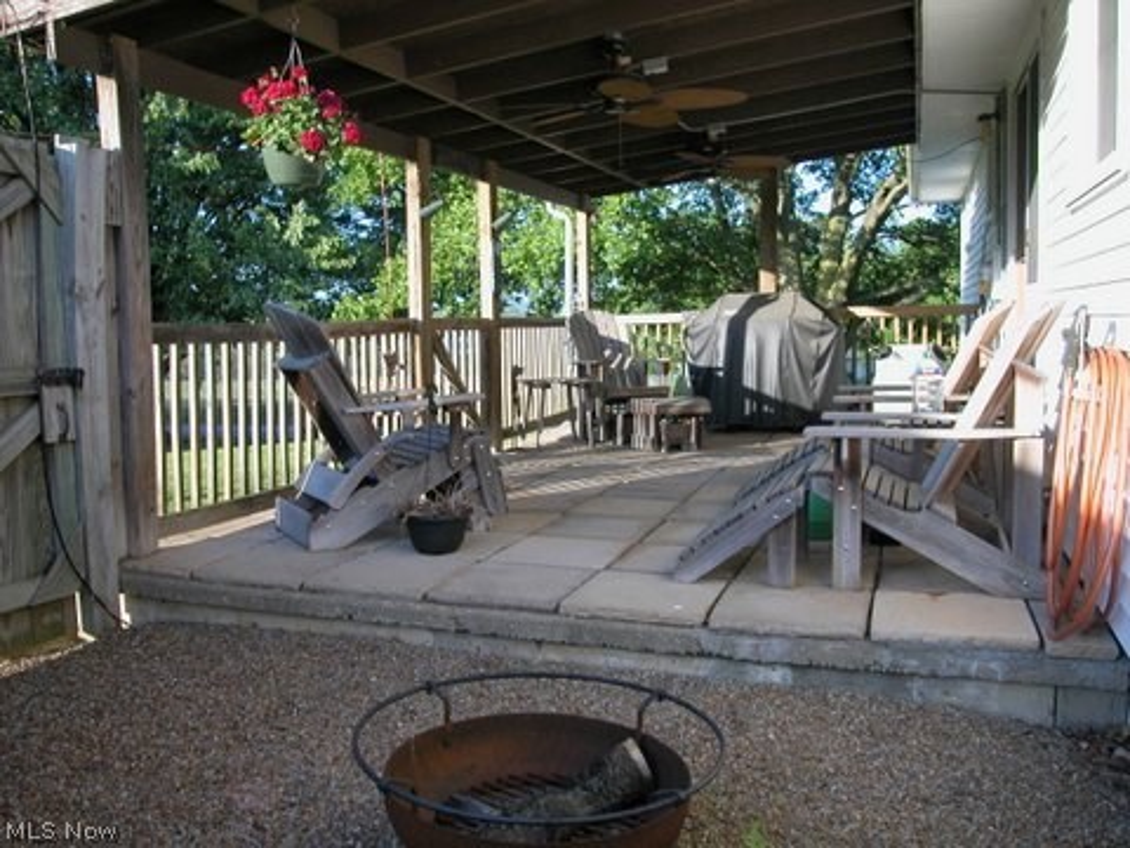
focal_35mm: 30
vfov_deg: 46.8
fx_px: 979
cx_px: 565
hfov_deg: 60.0
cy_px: 424
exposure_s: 1/153
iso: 100
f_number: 4
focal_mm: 7.7
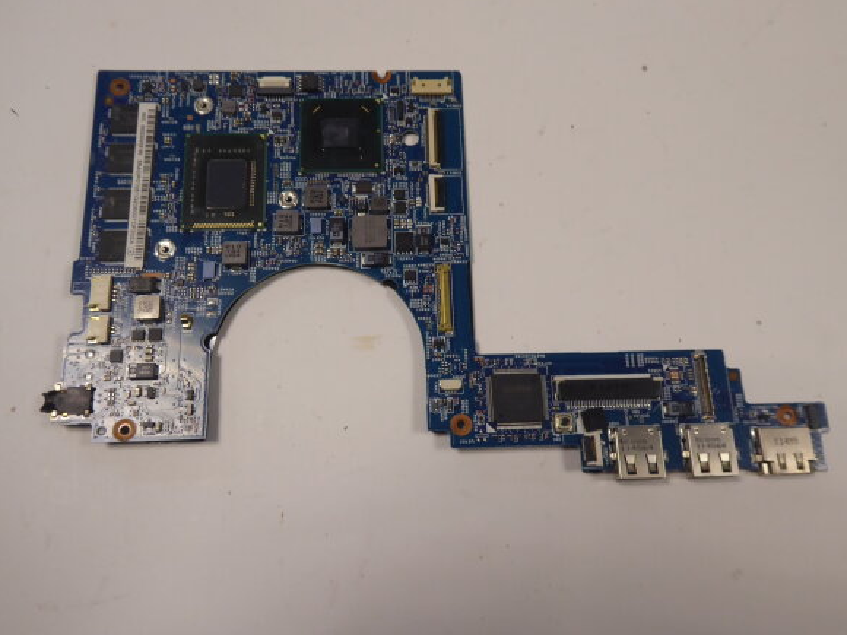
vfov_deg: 46.8
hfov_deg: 60.0
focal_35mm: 30
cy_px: 312
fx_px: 734
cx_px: 435
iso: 200
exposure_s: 1/60
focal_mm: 5
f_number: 3.5
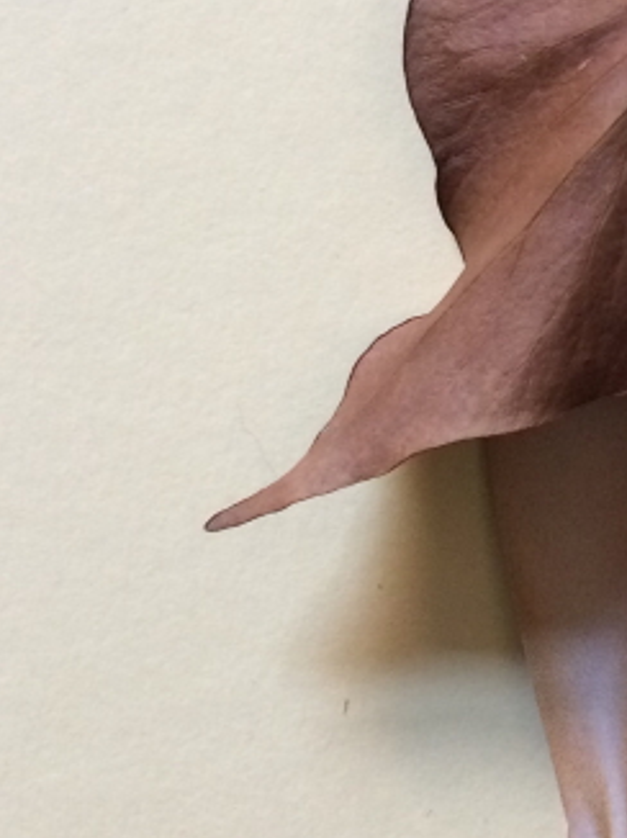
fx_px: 2152
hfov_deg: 15.8
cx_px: 804
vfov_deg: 22.0
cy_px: 290
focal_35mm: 89
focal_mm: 4.15
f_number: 2.2
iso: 160
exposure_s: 1/33
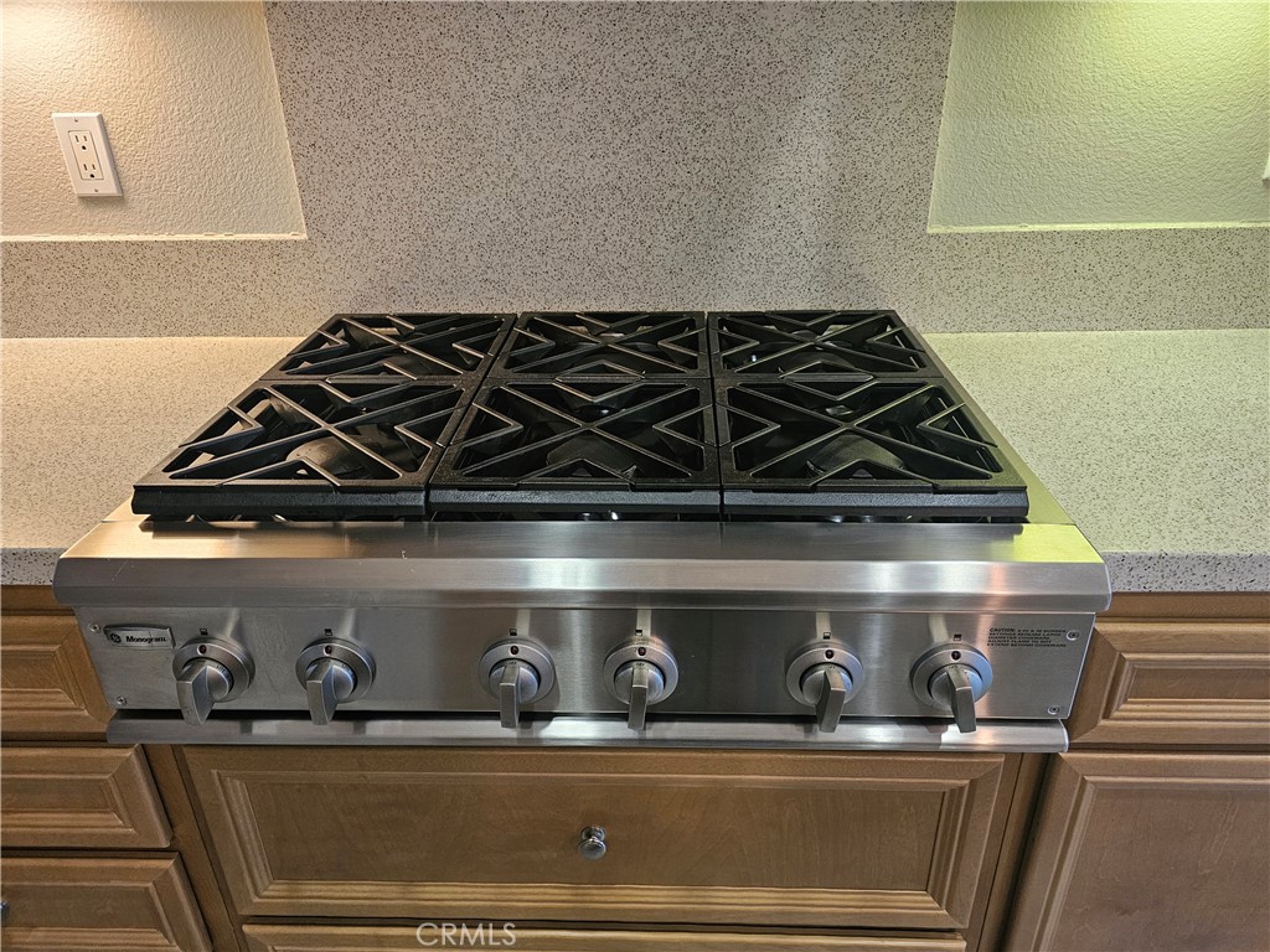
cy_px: 476
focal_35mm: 23
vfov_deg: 58.9
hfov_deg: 73.9
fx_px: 844
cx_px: 635
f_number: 1.7
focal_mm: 6.3
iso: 640
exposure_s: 1/120
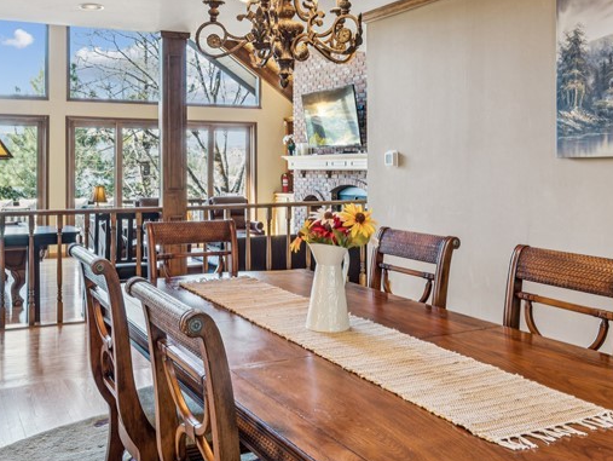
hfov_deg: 49.8
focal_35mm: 37
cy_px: 159
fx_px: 659
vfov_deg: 38.1
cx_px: 276
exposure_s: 1/1.25
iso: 100
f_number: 13
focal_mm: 18.1
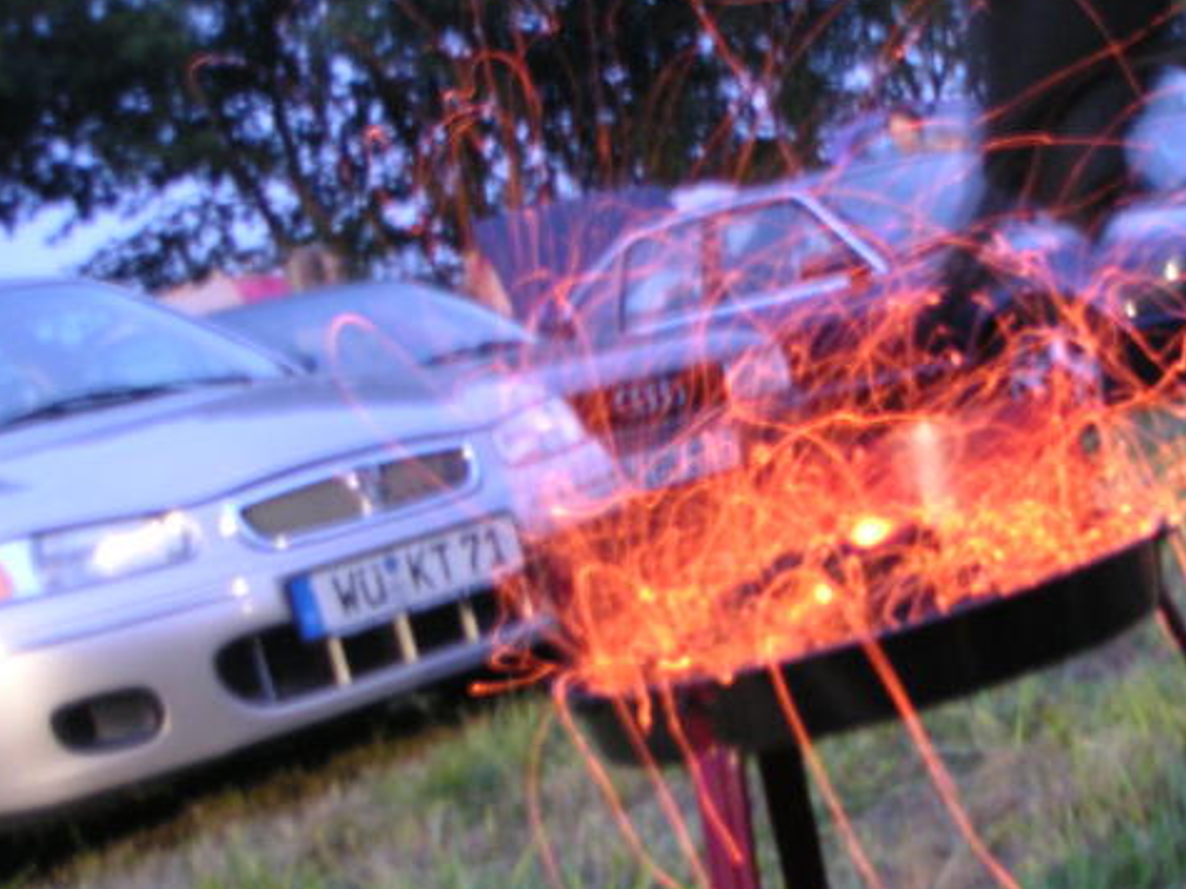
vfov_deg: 22.8
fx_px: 2192
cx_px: 772
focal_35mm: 64
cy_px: 594
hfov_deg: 30.1
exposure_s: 2
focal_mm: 6
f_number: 2.8
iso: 100
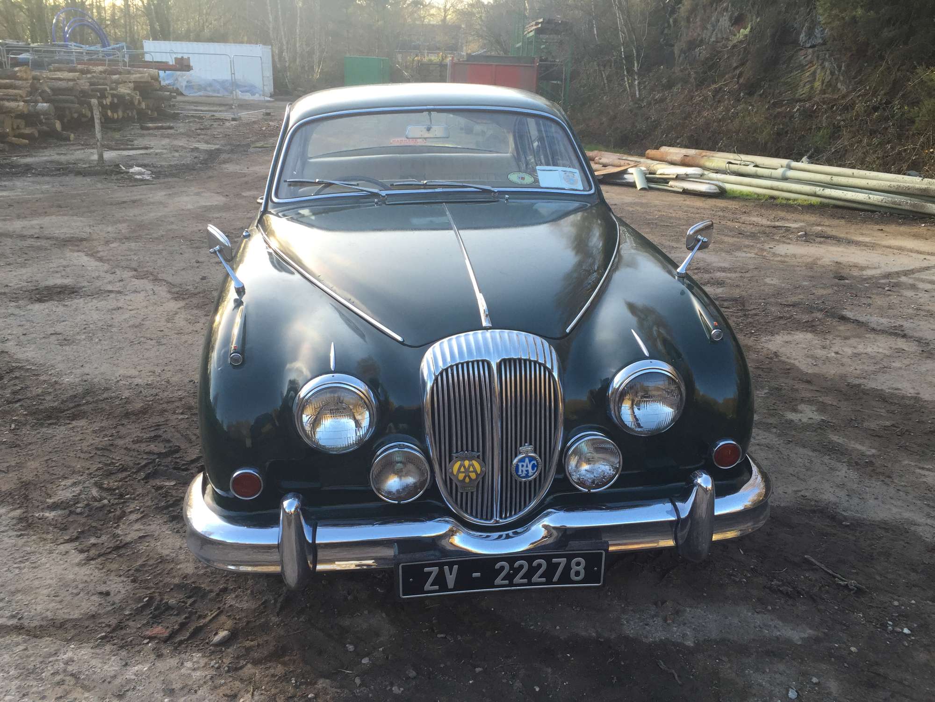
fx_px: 783
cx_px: 468
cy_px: 351
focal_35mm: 29
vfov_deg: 48.2
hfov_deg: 61.7
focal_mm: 4.15
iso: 32
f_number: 2.2
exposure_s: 1/120
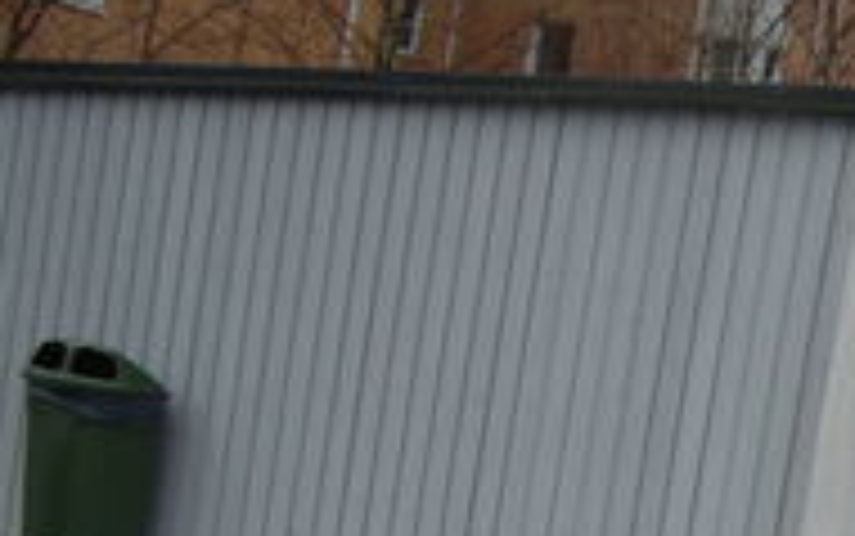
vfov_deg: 11.2
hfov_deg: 16.6
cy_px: 757
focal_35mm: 113
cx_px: 1328
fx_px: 2635
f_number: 3.8
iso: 400
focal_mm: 22
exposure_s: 1/60
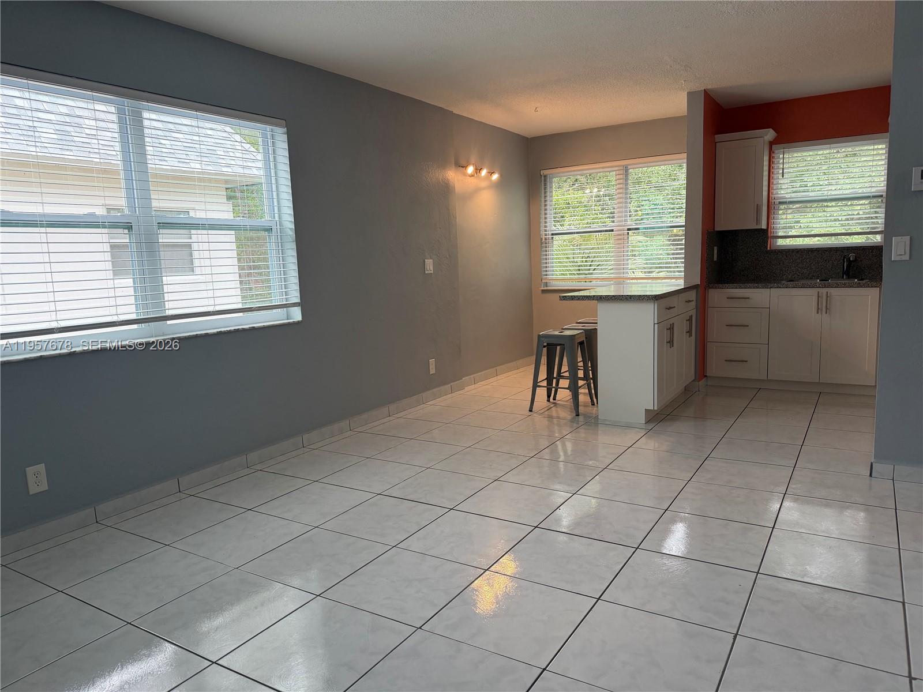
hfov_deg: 71.6
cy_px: 346
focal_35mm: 24
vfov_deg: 56.8
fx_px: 640
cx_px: 462
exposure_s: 1/120
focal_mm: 6.76
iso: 160
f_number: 1.78
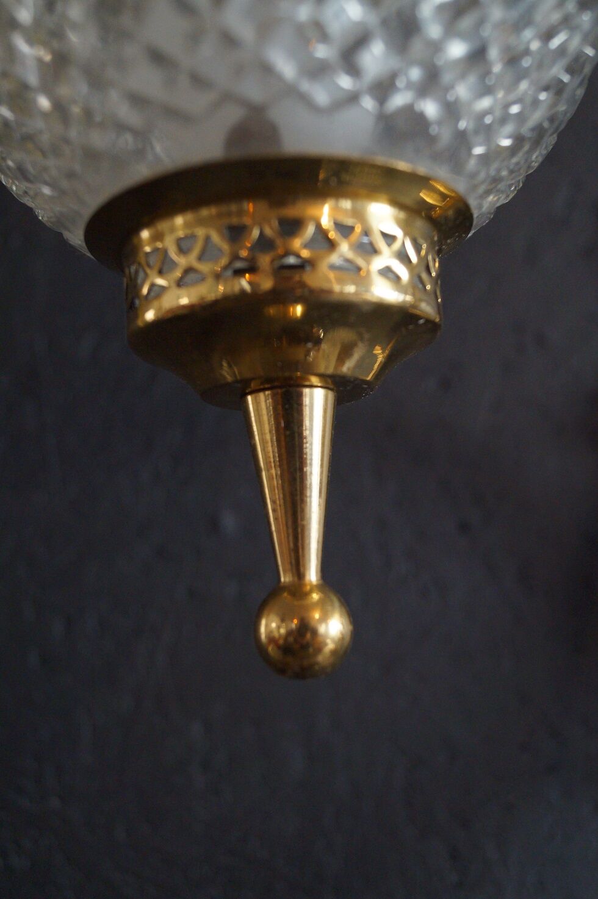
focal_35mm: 42
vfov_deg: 46.4
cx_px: 299
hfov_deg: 31.8
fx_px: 1048
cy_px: 450
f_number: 4.5
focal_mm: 28
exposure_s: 1/60
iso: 1600
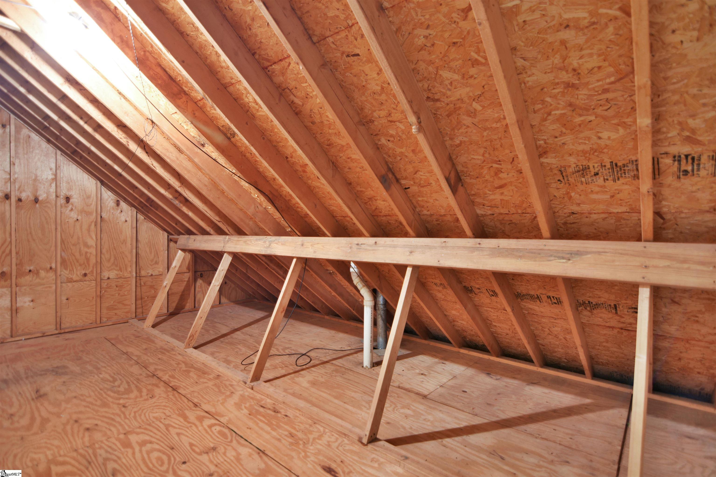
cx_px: 358
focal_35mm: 16
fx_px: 328
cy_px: 238
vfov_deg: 72.0
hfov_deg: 95.0
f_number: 2.8
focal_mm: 11
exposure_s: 2
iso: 100
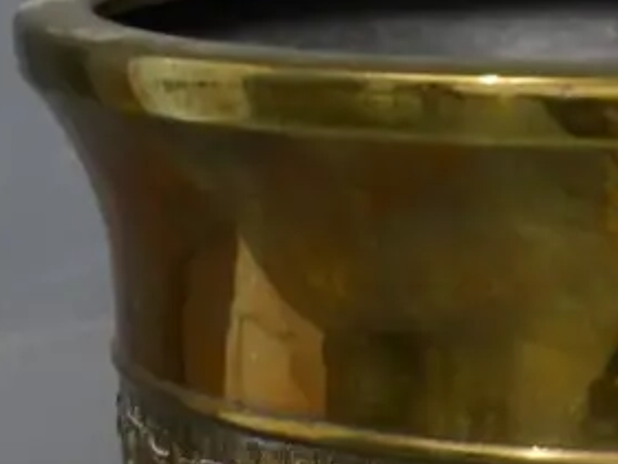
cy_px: 619
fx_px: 3267
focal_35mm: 183
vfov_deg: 8.0
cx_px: 753
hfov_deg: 10.6
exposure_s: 1/40
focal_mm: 25
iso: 1600
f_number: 5.6
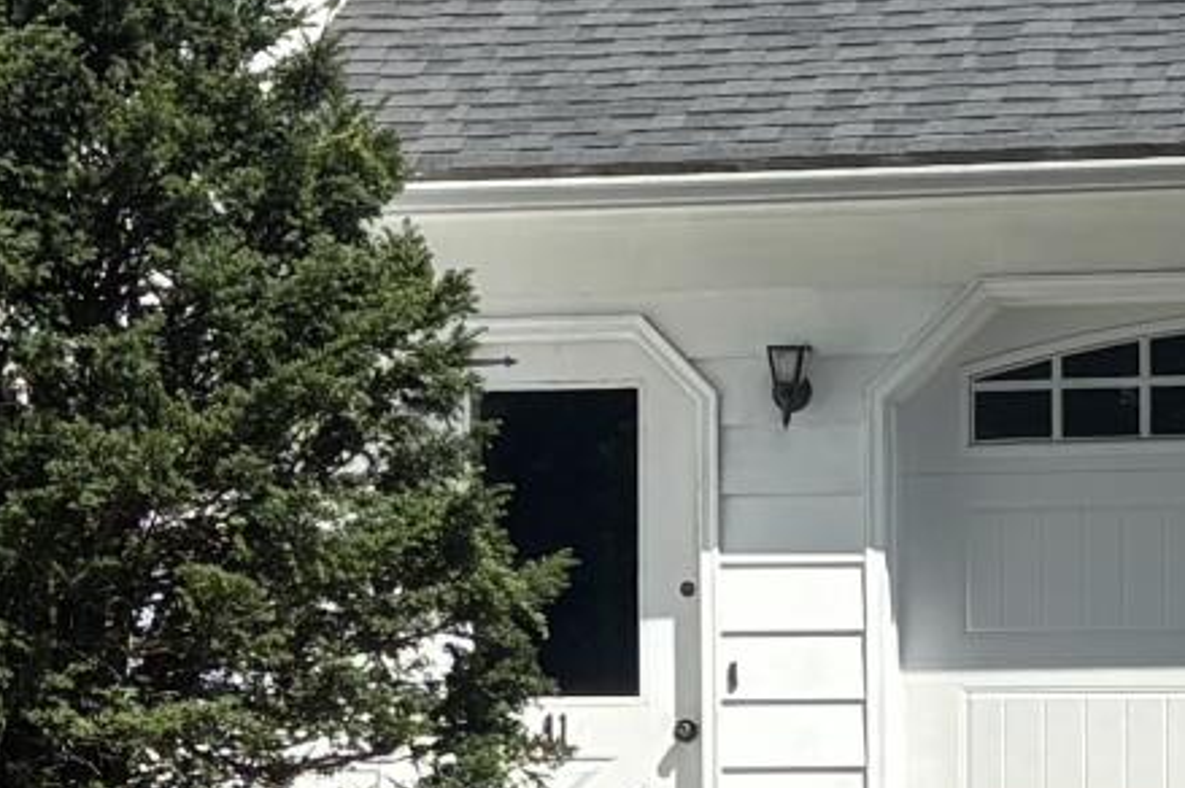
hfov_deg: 11.1
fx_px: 6085
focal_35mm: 185
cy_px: 834
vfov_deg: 7.4
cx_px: 154
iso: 50
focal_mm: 5.96
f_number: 1.6
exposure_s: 1/2193
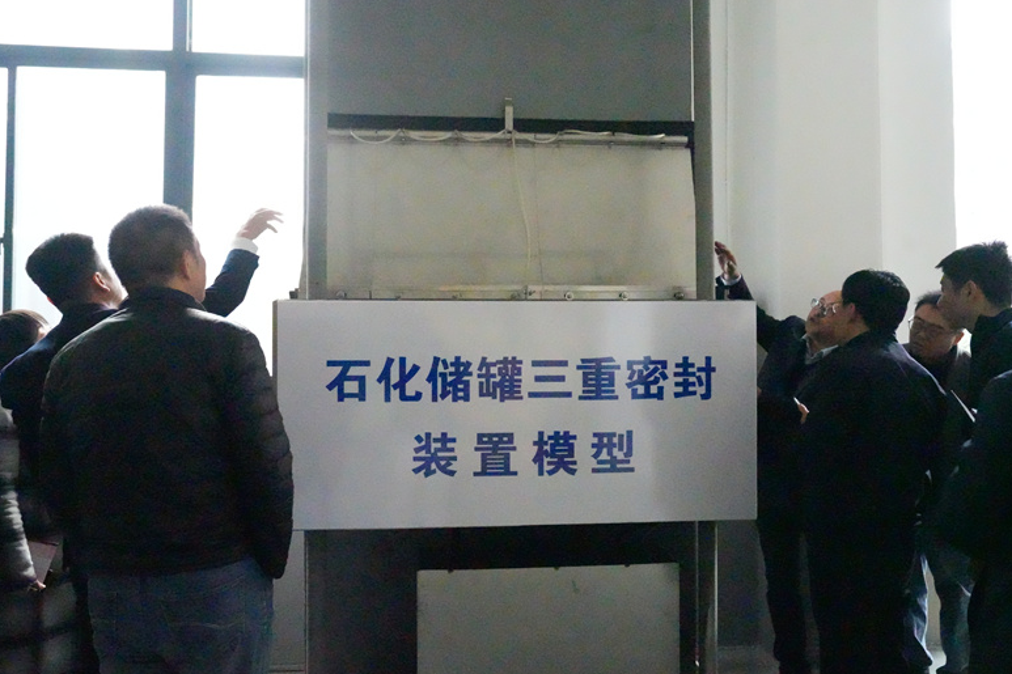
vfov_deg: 43.6
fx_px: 843
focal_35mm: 30
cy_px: 330
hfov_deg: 61.9
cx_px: 517
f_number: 5
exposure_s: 1/1250
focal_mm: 29
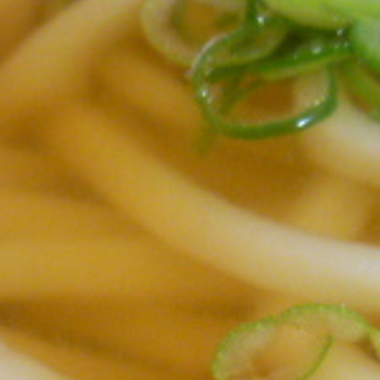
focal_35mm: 94
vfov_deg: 17.2
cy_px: 517
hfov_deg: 18.2
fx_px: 1167
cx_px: 334
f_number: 3.1
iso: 400
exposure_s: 1/50
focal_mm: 4.5
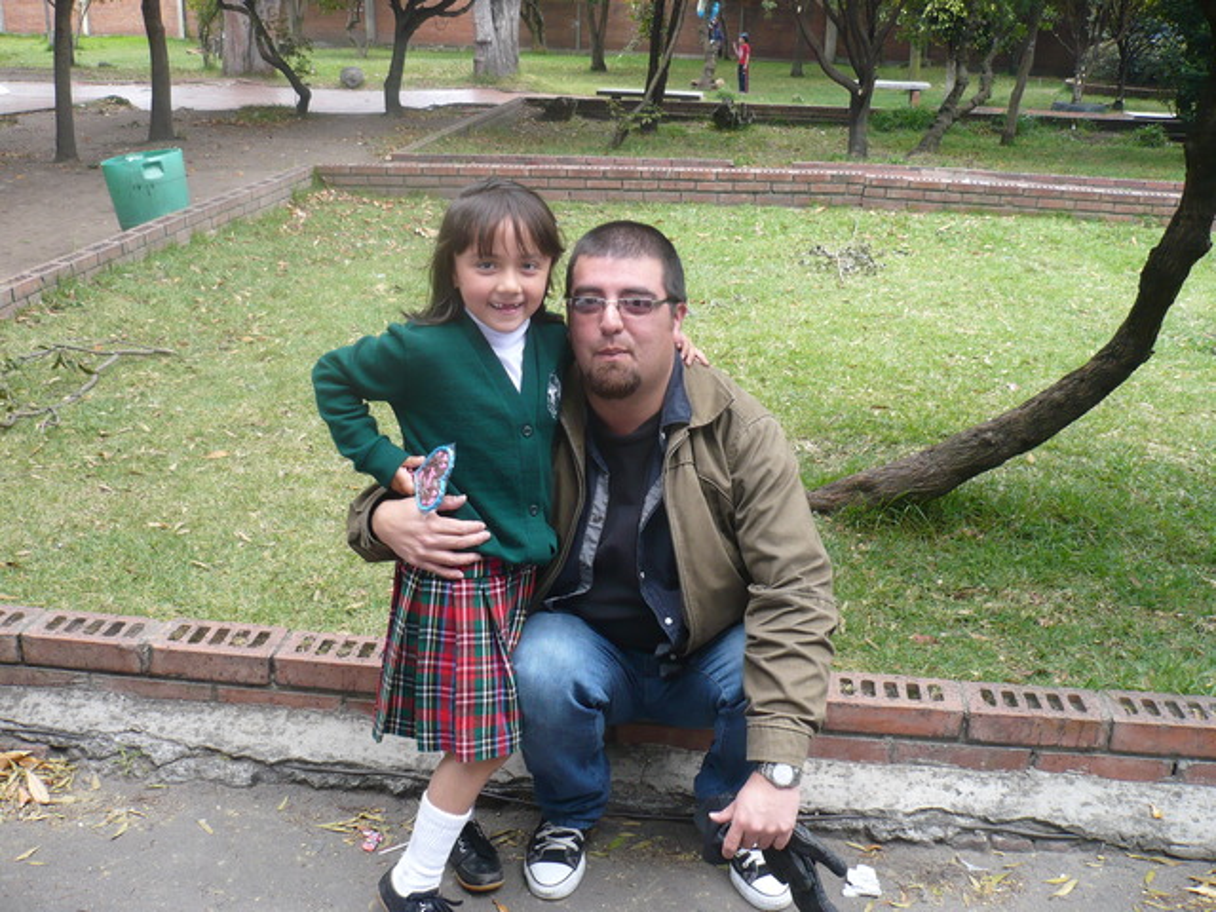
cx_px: 608
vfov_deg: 40.7
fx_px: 1229
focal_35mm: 35
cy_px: 456
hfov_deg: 52.6
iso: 100
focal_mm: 5.8
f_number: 2.8
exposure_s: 1/125
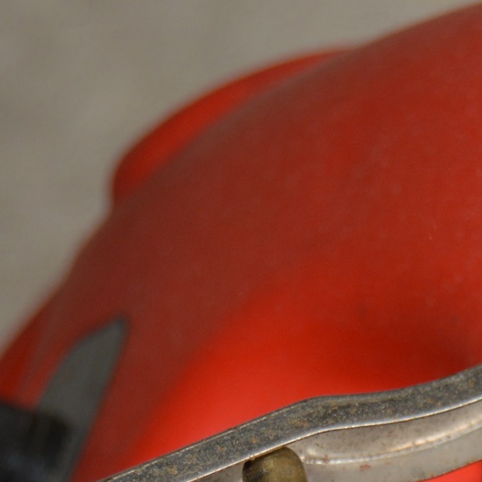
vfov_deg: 7.2
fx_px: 3812
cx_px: 713
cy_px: 454
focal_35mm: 242
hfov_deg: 7.1
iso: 200
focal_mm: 40
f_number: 5
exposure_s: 1/160
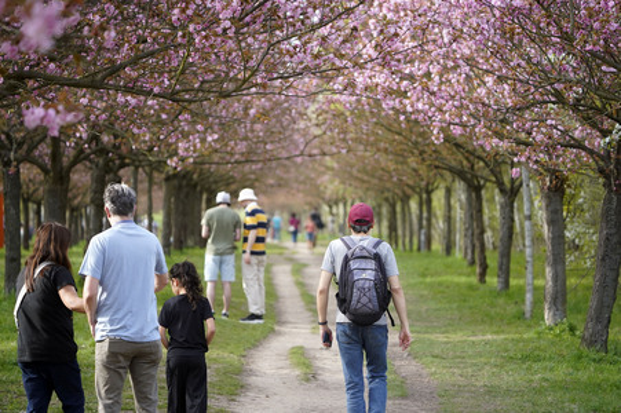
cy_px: 206
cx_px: 310
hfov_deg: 10.2
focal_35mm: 202
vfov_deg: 6.8
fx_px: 3482
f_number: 5.6
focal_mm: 202
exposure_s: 1/640
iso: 1600
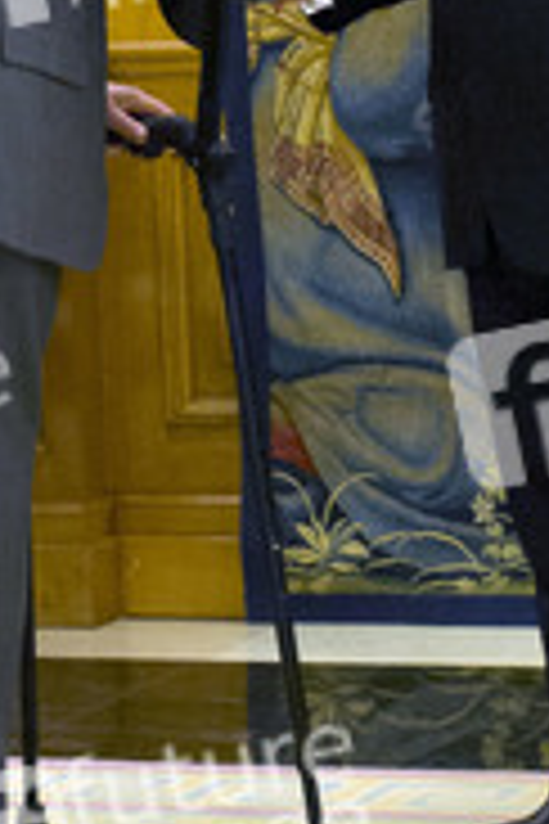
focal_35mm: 175
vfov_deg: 11.7
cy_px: 158
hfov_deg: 7.8
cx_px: 272
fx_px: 4003
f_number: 4
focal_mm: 40
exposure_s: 1/160
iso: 1000
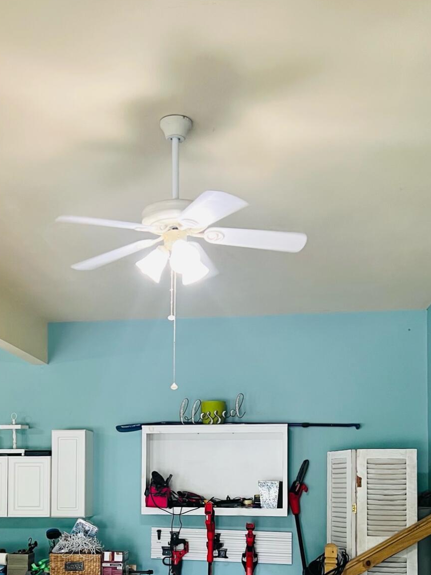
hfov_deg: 31.9
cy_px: 451
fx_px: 747
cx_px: 143
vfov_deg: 40.5
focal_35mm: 45
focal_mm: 5.7
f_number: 1.5
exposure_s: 1/60
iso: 100
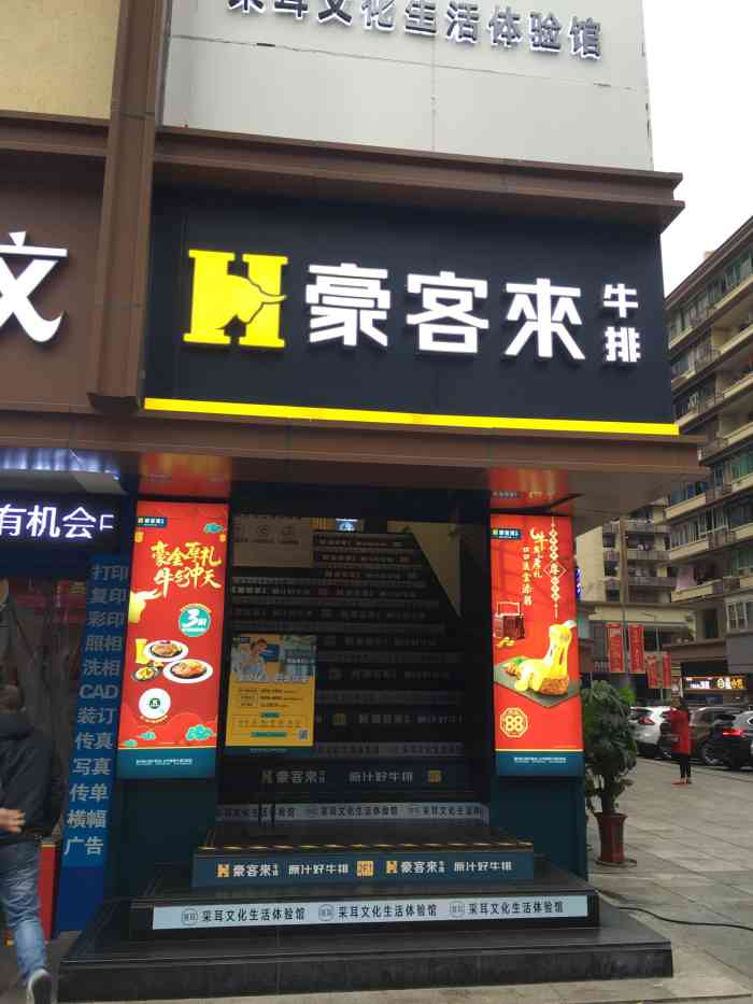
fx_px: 841
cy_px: 502
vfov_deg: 61.7
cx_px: 376
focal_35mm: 29
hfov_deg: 48.2
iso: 32
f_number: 2.2
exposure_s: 1/100
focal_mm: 4.15
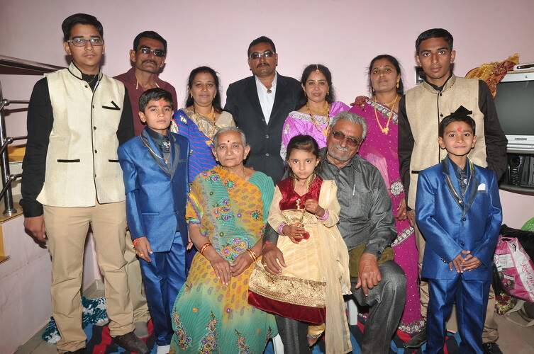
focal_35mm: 27
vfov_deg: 47.8
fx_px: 400
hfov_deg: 67.4
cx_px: 267
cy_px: 177
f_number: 8
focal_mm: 18
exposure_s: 1/200
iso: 320
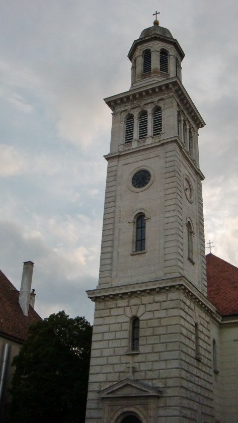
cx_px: 139
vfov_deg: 48.4
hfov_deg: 28.3
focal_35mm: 42
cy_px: 210
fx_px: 471
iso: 200
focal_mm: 6.66
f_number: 3.9
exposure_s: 1/400
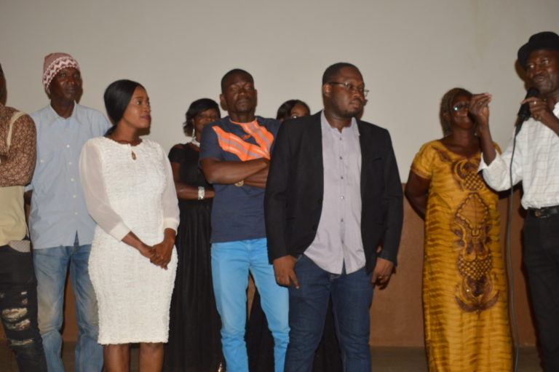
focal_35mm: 44
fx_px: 675
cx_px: 280
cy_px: 186
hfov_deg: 45.0
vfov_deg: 30.8
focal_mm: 29
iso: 800
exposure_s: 1/60
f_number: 8
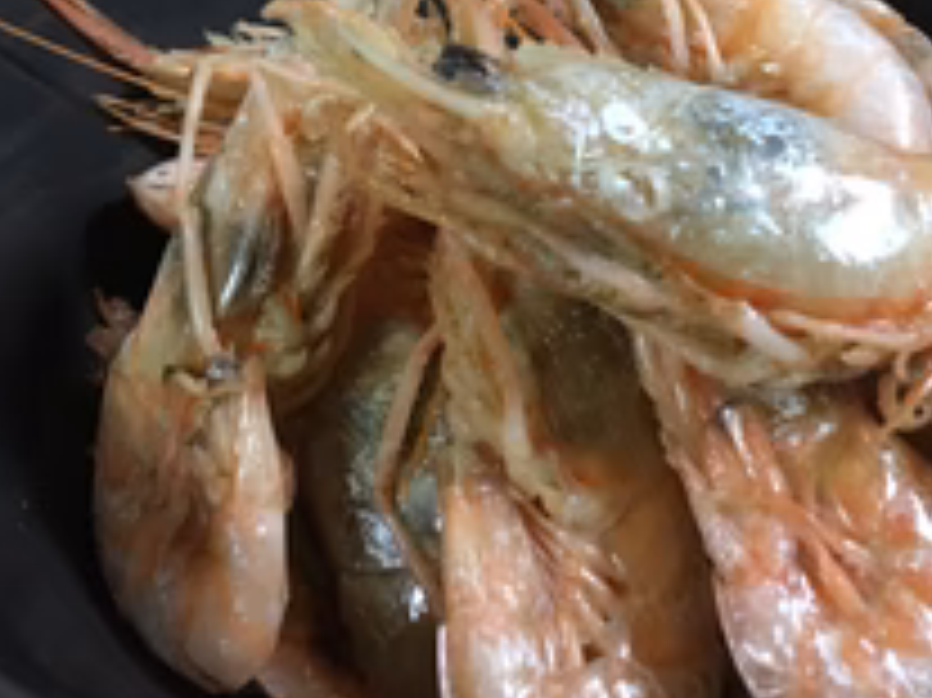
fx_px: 1507
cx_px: 590
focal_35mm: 56
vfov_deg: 25.5
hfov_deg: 34.2
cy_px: 108
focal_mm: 4.15
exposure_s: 1/15
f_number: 2.2
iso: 200
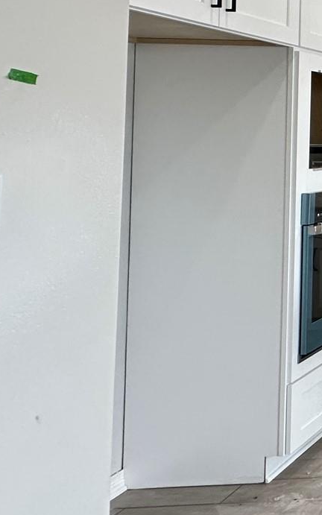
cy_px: 126
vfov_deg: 43.7
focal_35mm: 44
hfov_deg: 16.0
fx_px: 618
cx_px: 741
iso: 200
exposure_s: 1/120
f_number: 2.2
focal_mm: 2.22
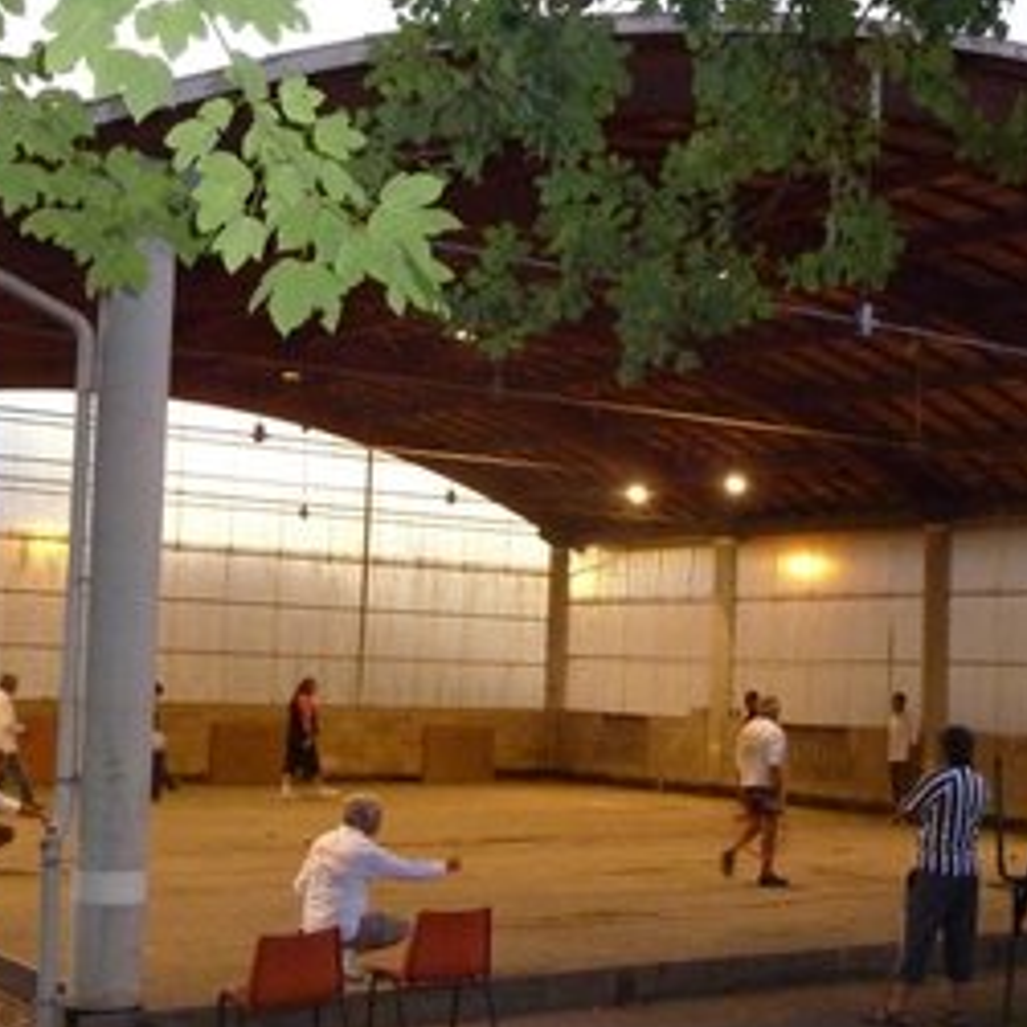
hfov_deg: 31.5
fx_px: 1813
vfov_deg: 31.6
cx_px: 659
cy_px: 597
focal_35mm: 54
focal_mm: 5.3
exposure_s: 1/30
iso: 800
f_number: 3.5
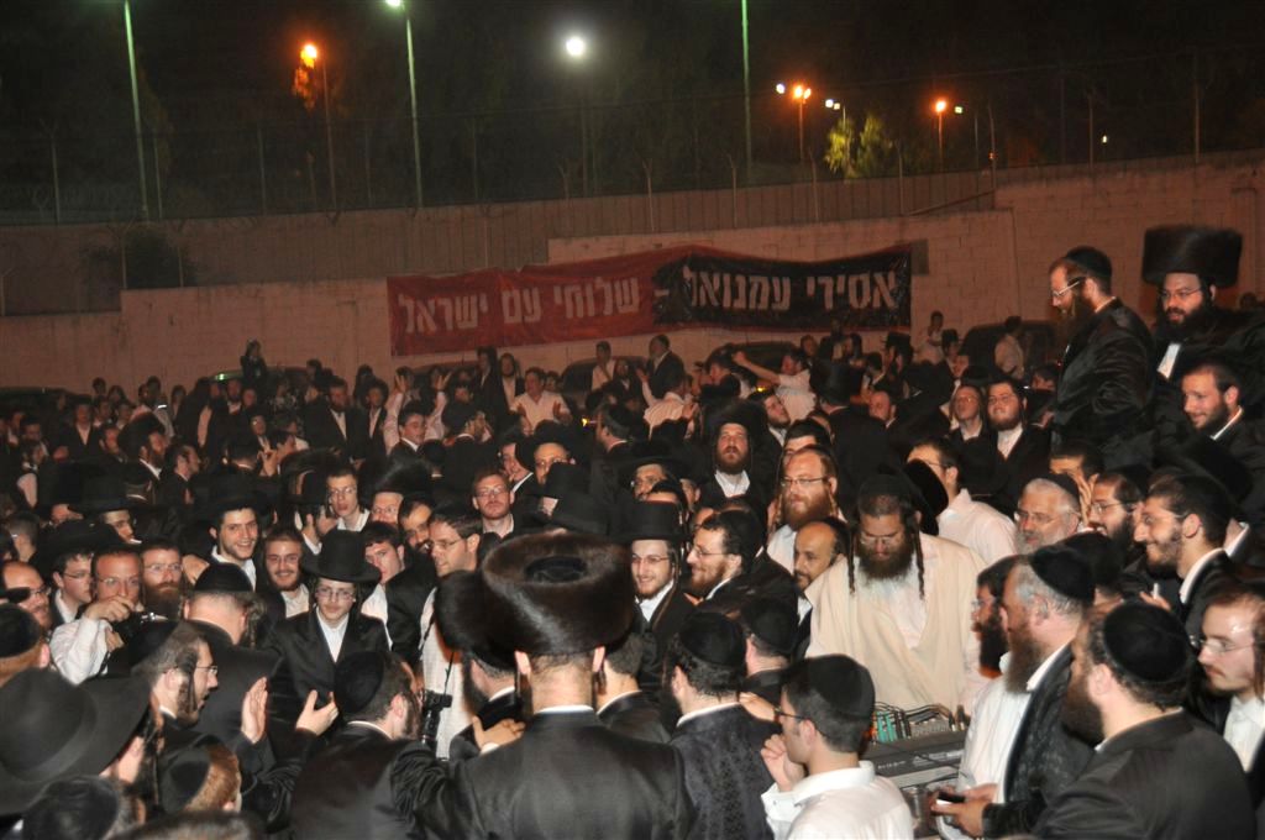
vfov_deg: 25.0
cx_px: 632
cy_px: 420
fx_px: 1895
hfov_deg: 36.9
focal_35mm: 54
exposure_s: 1/60
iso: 800
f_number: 4.2
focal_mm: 36
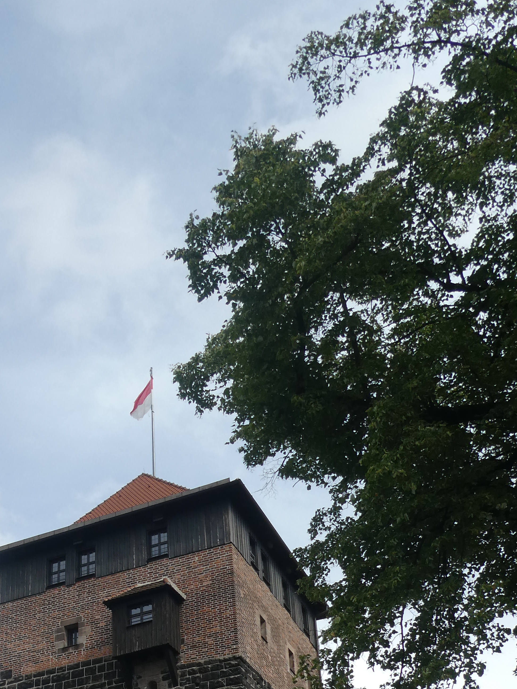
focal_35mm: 48
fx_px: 956
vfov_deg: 36.5
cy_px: 654
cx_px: 66
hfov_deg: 29.2
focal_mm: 4.3
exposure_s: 1/800
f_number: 3.3
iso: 80
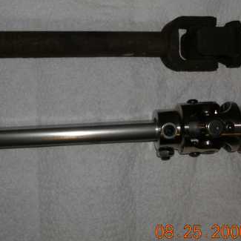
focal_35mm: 69
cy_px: 81
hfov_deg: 24.9
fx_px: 543
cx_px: 82
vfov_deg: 24.9
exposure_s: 1/60.1
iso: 50
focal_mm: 6.2
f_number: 2.9
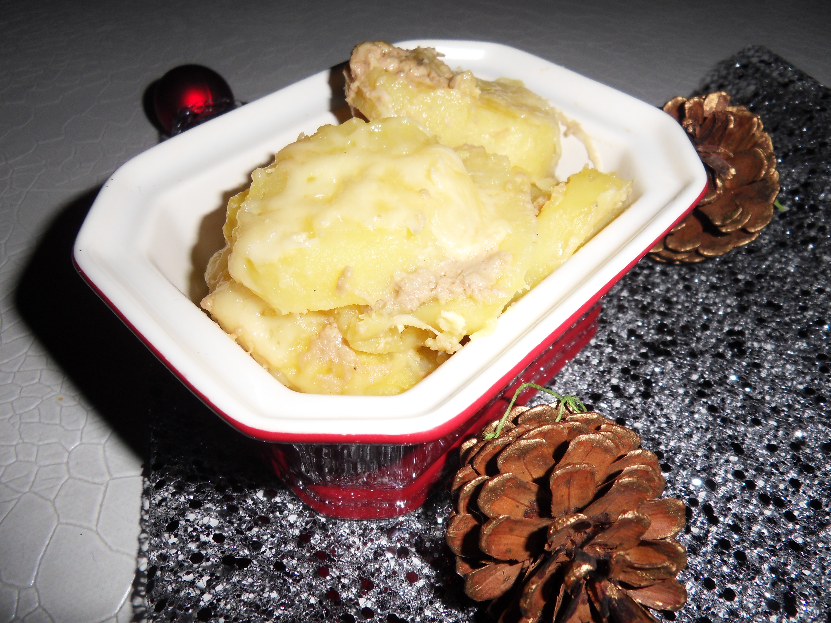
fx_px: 600
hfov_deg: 69.4
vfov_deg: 54.9
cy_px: 305
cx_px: 420
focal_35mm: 25
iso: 100
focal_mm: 4.2
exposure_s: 1/45
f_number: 7.5
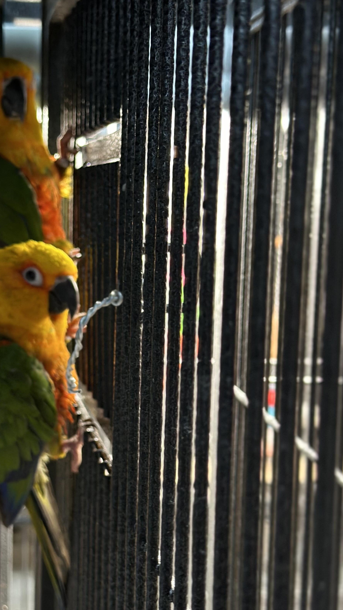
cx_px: 82
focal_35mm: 66
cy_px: 332
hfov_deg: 18.1
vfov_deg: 31.9
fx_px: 1067
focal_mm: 6.86
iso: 250
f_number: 1.78
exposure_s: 1/40
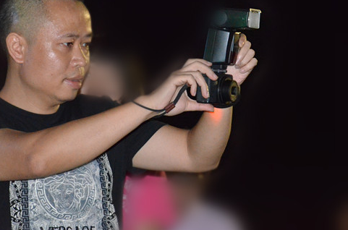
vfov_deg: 5.2
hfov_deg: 7.9
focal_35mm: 262
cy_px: 43
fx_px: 2524
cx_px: 190
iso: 6400
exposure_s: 1/60
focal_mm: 105
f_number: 5.6
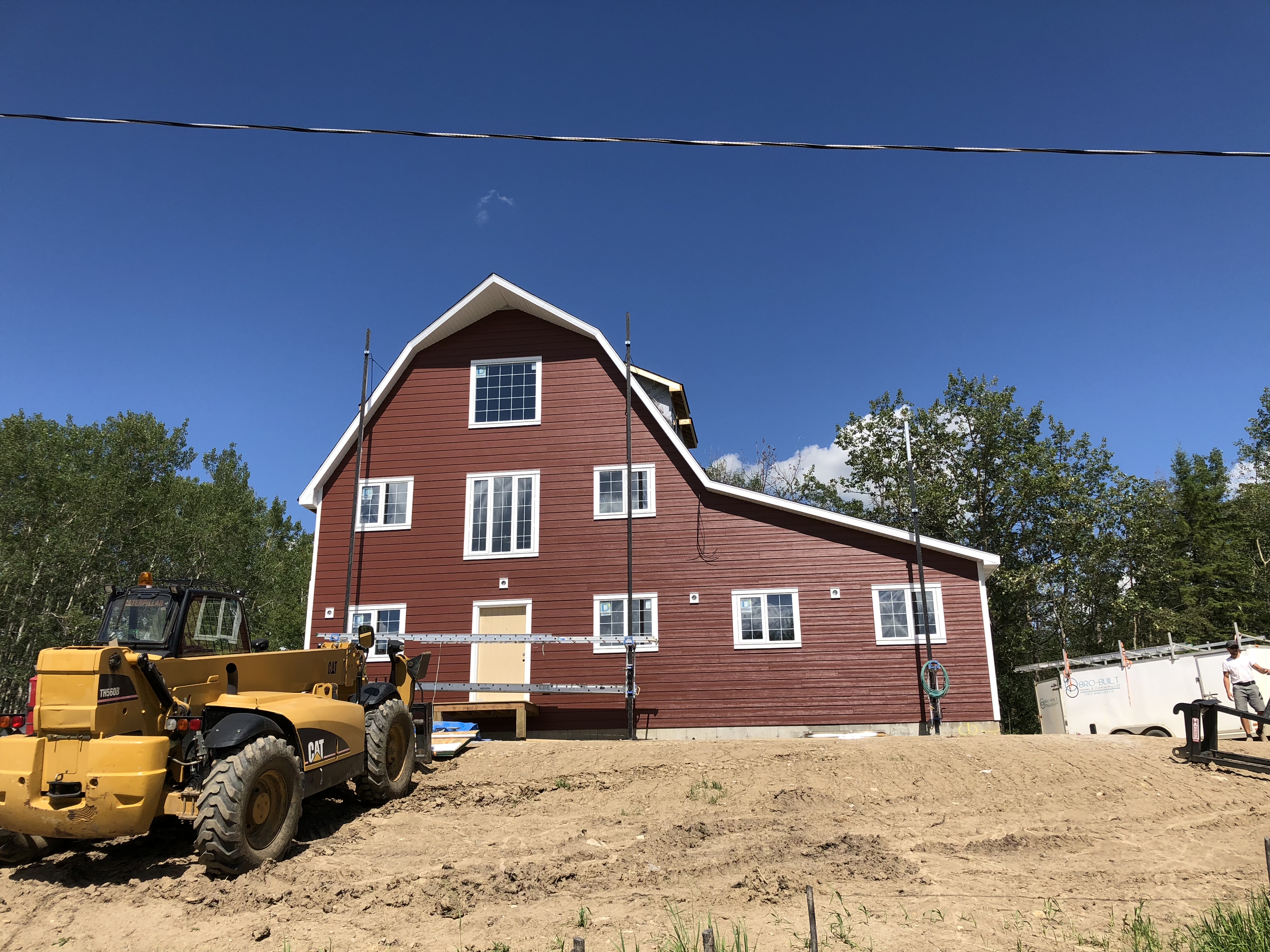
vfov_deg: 49.7
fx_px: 1027
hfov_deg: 63.4
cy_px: 476
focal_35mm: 28
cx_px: 635
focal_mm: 4
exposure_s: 1/1845
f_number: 1.8
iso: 20
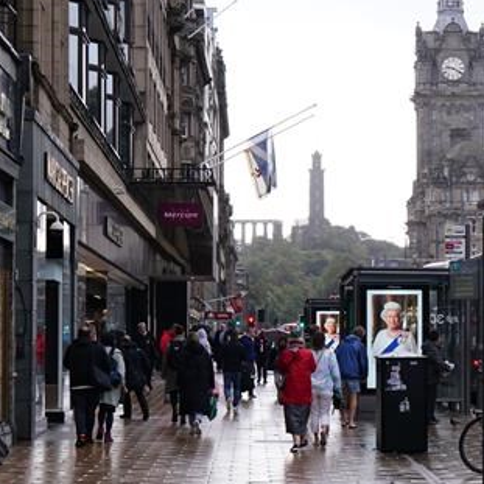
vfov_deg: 12.1
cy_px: 298
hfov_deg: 12.0
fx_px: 2278
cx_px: 468
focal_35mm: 144
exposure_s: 1/50
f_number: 18
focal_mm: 81
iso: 2000
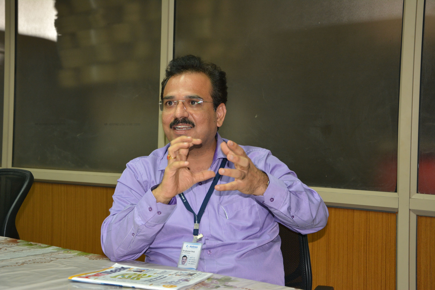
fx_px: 689
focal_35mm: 57
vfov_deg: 23.8
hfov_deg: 35.1
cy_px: 145
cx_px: 218
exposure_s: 1/60
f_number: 4.5
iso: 500
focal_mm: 38
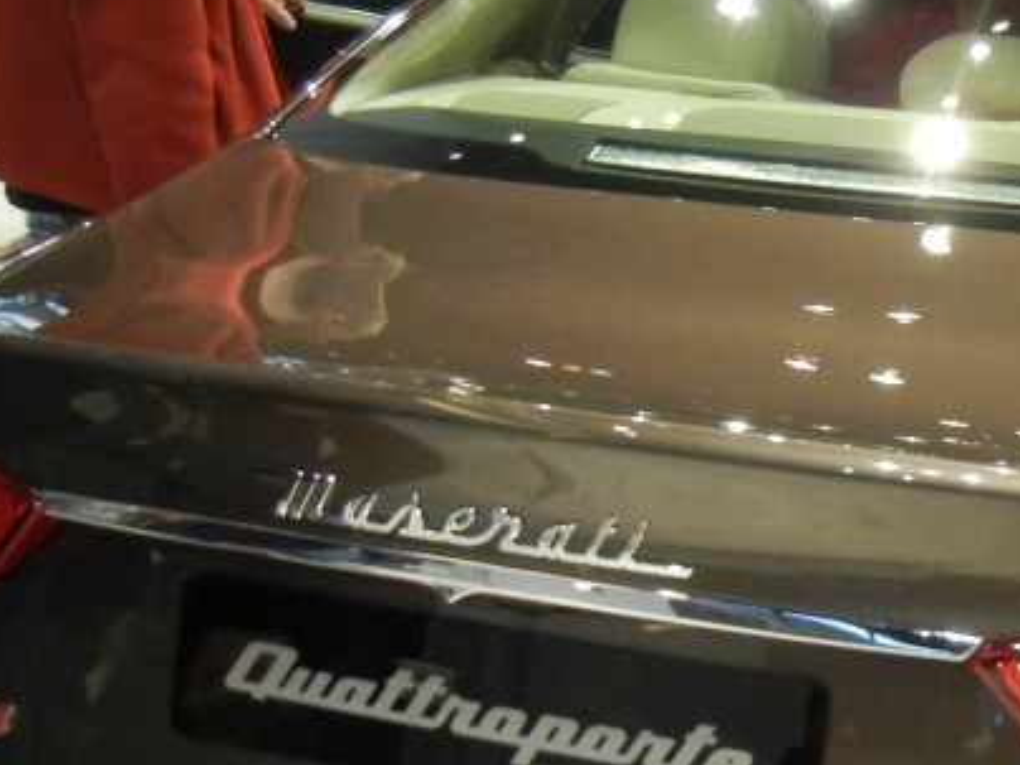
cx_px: 995
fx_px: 2239
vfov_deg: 19.4
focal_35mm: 76
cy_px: 444
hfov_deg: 24.6
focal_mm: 5.4
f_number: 3.5
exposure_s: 1/44
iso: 400
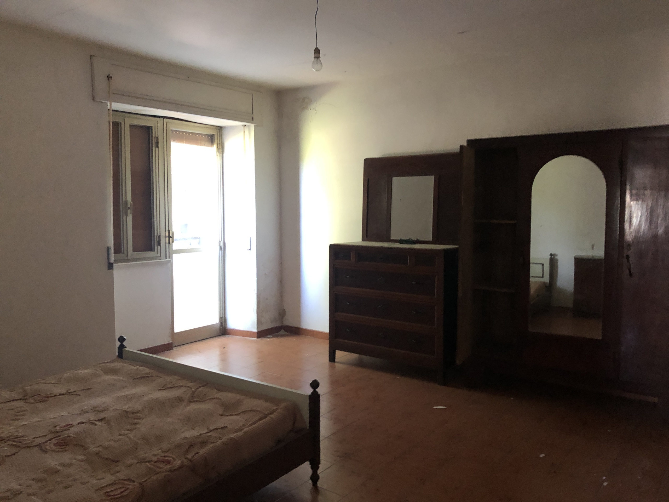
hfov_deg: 63.4
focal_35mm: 28
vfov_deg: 49.7
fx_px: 541
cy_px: 251
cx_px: 334
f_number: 1.8
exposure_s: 1/6
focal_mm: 4
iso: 80
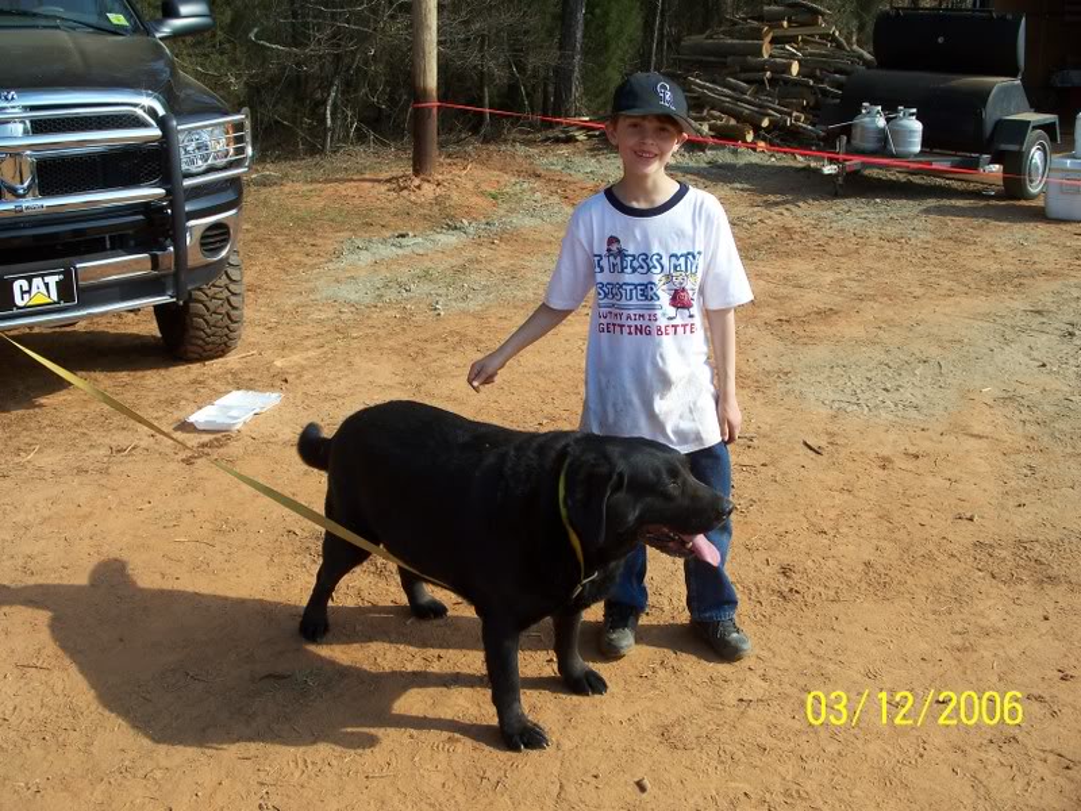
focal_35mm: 37
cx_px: 540
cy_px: 406
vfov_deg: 38.7
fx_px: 1155
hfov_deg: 50.1
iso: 64
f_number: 4
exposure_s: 1/400
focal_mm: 7.8
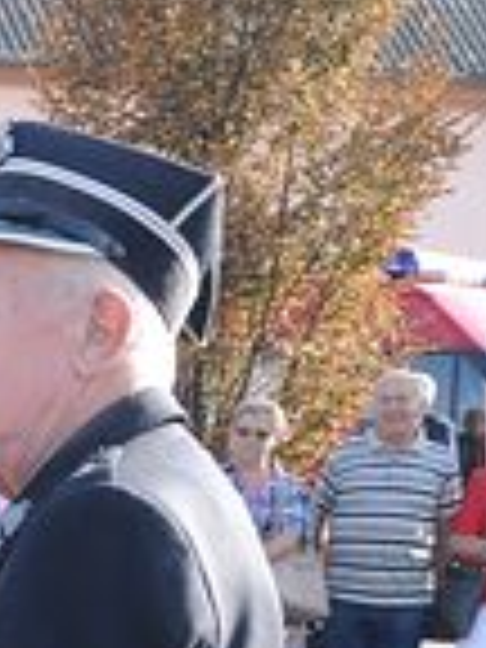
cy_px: 979
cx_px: -1166
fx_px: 3501
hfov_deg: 6.8
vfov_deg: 10.2
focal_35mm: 187
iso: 400
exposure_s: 1/250
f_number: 8
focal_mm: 22
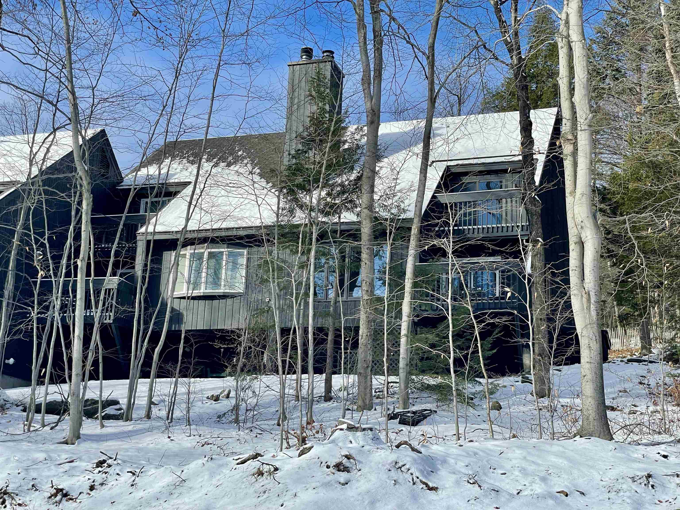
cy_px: 255
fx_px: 1021
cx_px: 340
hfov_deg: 36.8
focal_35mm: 52
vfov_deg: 28.0
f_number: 2
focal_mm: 6
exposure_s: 1/1332
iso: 25
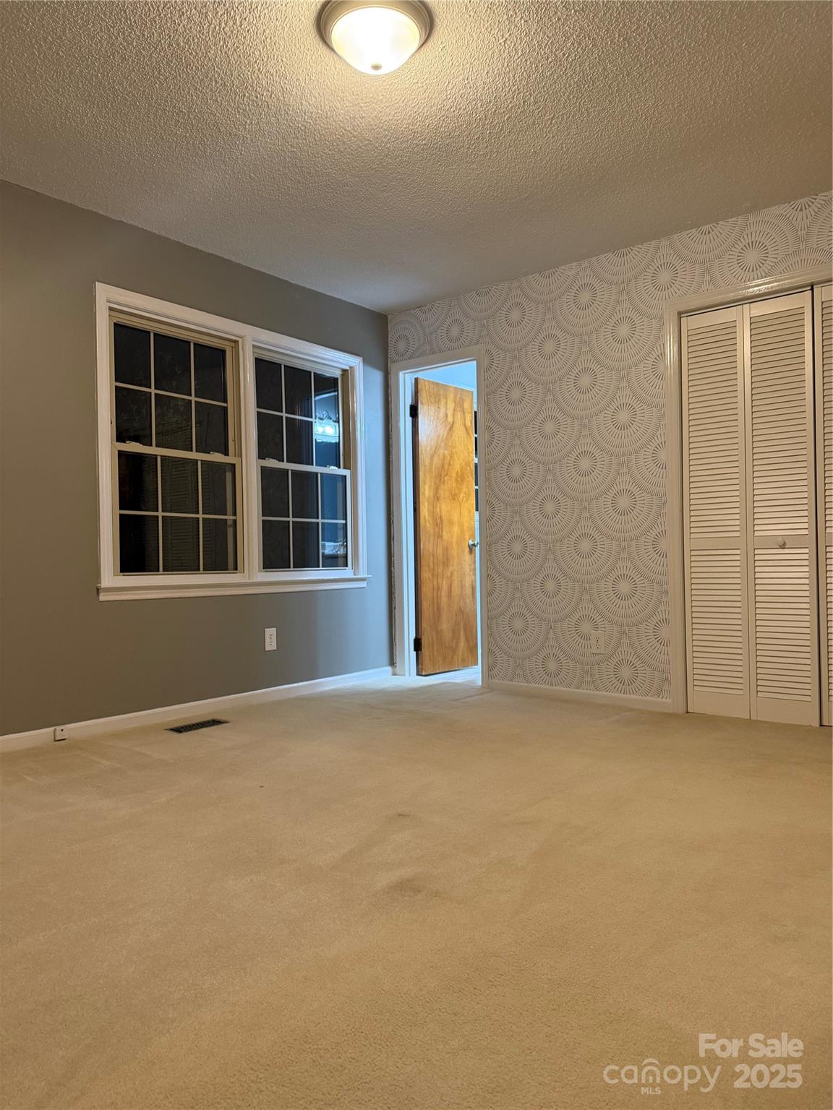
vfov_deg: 71.6
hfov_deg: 56.8
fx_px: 770
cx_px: 416
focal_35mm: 24
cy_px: 555
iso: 250
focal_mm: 6.76
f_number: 1.78
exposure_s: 1/60
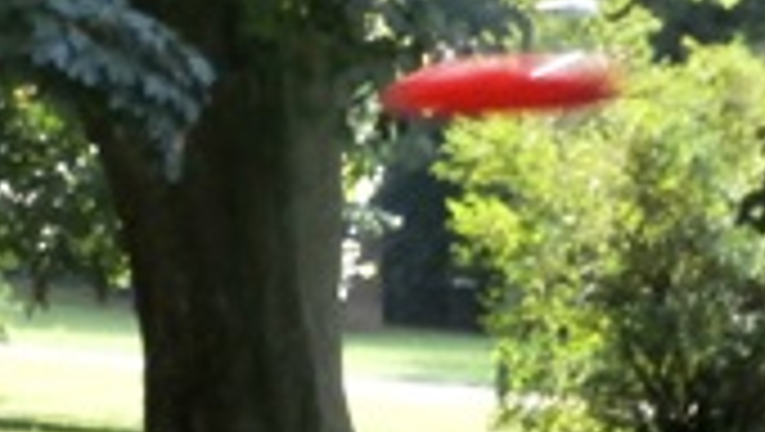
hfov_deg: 3.8
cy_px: 909
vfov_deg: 2.2
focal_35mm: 562
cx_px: -472
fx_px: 11411
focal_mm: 24.17
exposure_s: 1/80
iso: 125
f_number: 5.7
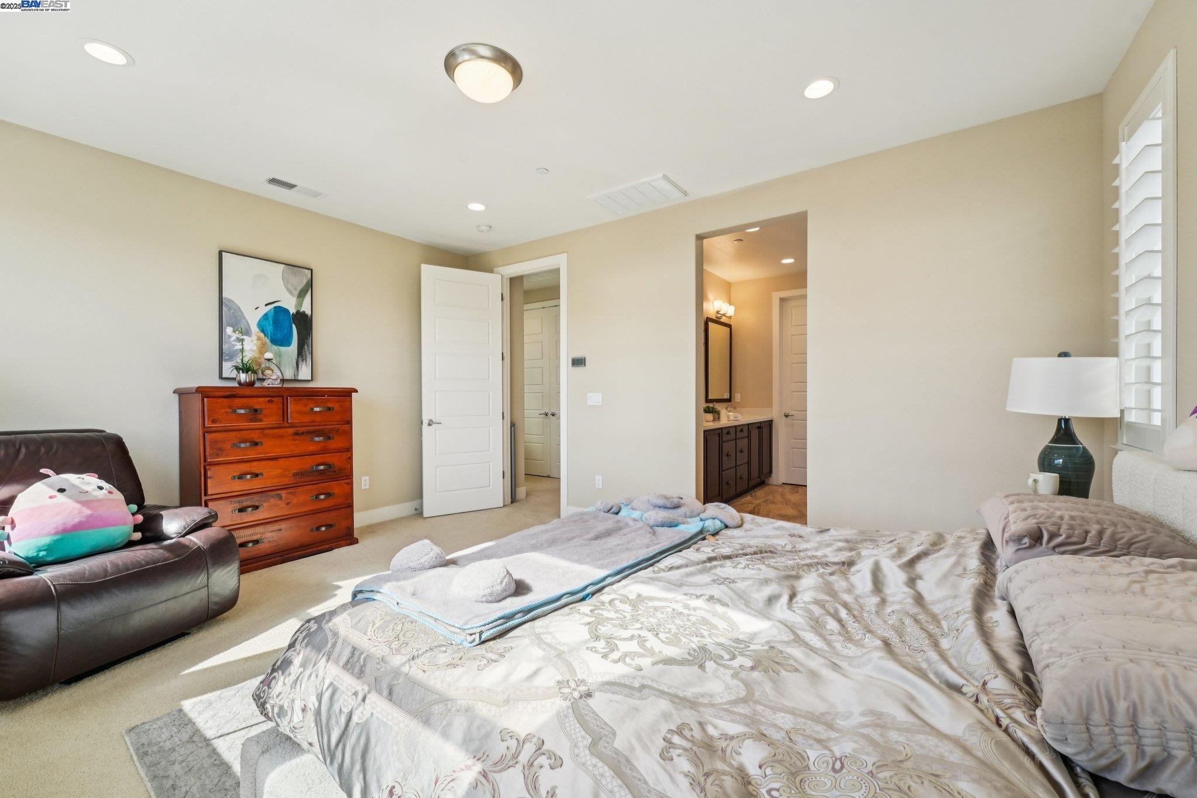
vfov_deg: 81.2
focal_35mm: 14
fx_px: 465
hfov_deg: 104.3
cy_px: 399
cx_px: 598
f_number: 8
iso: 640
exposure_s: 1/200
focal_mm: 14
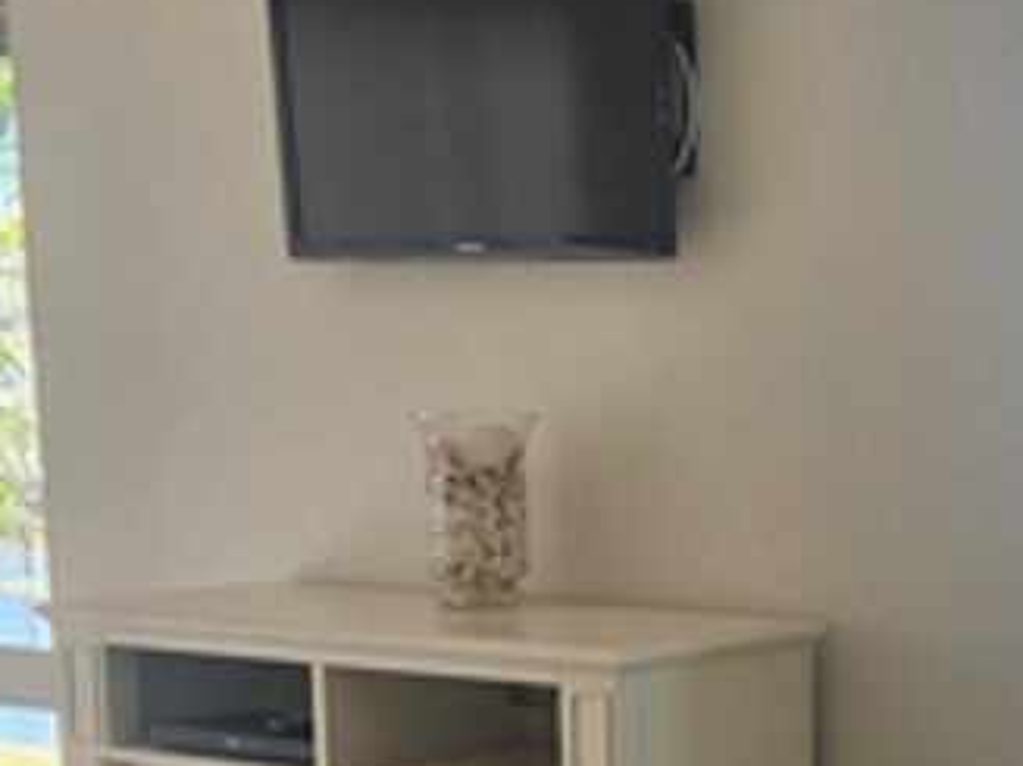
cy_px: 932
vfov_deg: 15.8
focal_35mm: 90
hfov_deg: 21.4
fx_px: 2659
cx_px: 851
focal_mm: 5.4
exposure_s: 1/120
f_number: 1.8
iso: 80
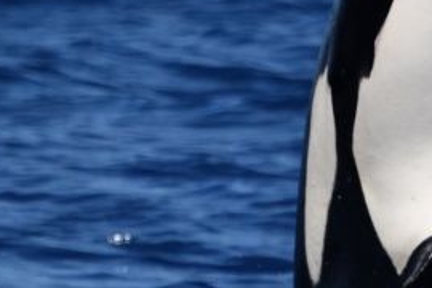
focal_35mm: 1778
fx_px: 21334
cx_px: 475
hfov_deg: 1.2
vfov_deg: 0.8
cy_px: 203
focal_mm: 600
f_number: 6.3
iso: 800
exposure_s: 1/8000
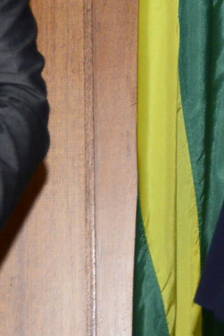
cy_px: -103
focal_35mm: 259
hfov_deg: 5.2
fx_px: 2416
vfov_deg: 7.9
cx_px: 499
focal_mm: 45
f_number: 5.6
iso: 2500
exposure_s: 1/125
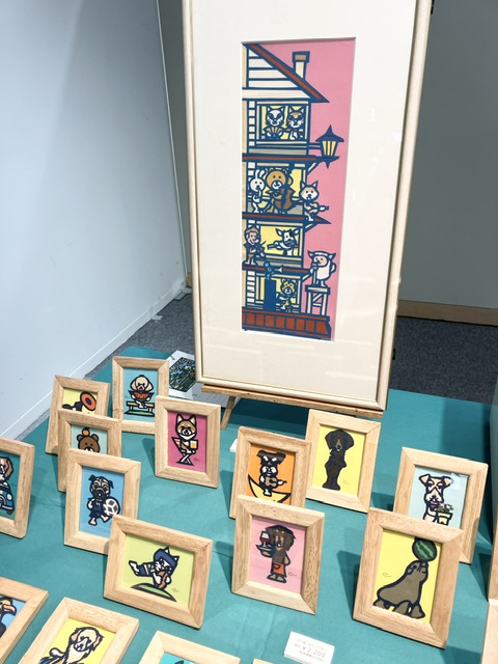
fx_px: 537
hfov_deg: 49.7
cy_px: 332
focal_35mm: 28
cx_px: 249
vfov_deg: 63.4
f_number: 1.8
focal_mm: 3.99
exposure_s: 1/120
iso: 40
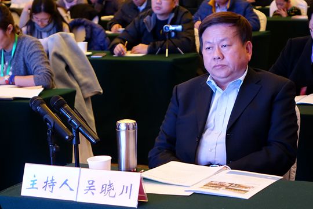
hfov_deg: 24.2
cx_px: 156
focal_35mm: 84
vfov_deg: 16.3
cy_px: 104
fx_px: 730
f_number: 2.8
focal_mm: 30.79
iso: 800
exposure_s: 1/30
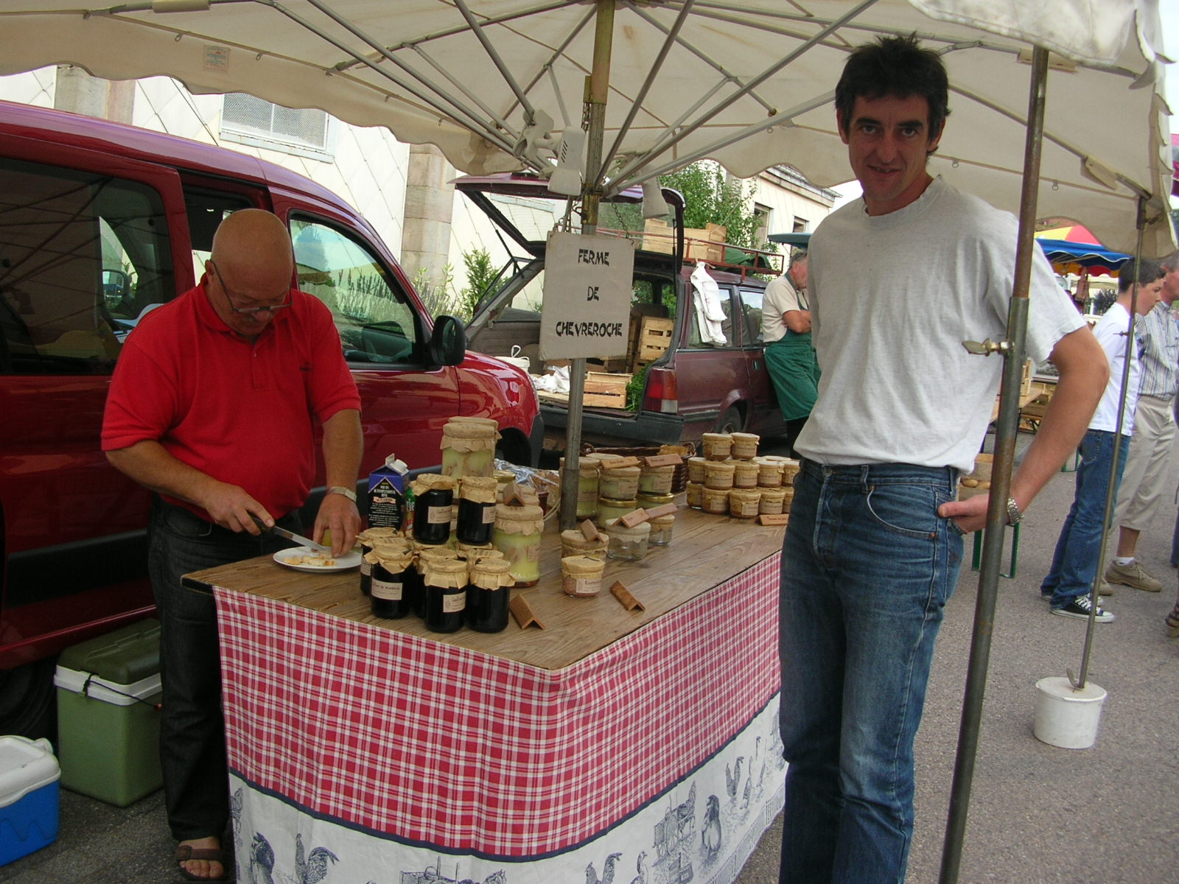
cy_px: 442
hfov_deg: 52.6
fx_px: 1192
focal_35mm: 35
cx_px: 590
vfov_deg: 40.7
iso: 50
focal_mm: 5.8
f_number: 2.8
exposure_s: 1/190
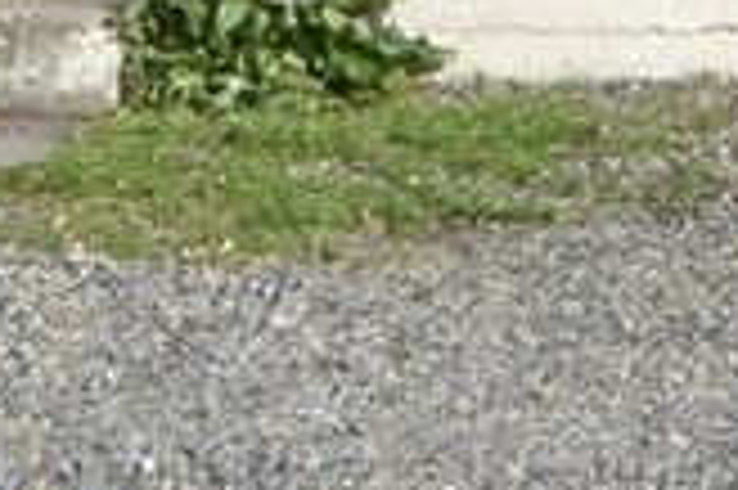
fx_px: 4608
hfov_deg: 9.0
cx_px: 873
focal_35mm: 225
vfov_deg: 5.7
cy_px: -1036
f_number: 7.1
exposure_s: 1/250
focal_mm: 24
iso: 200
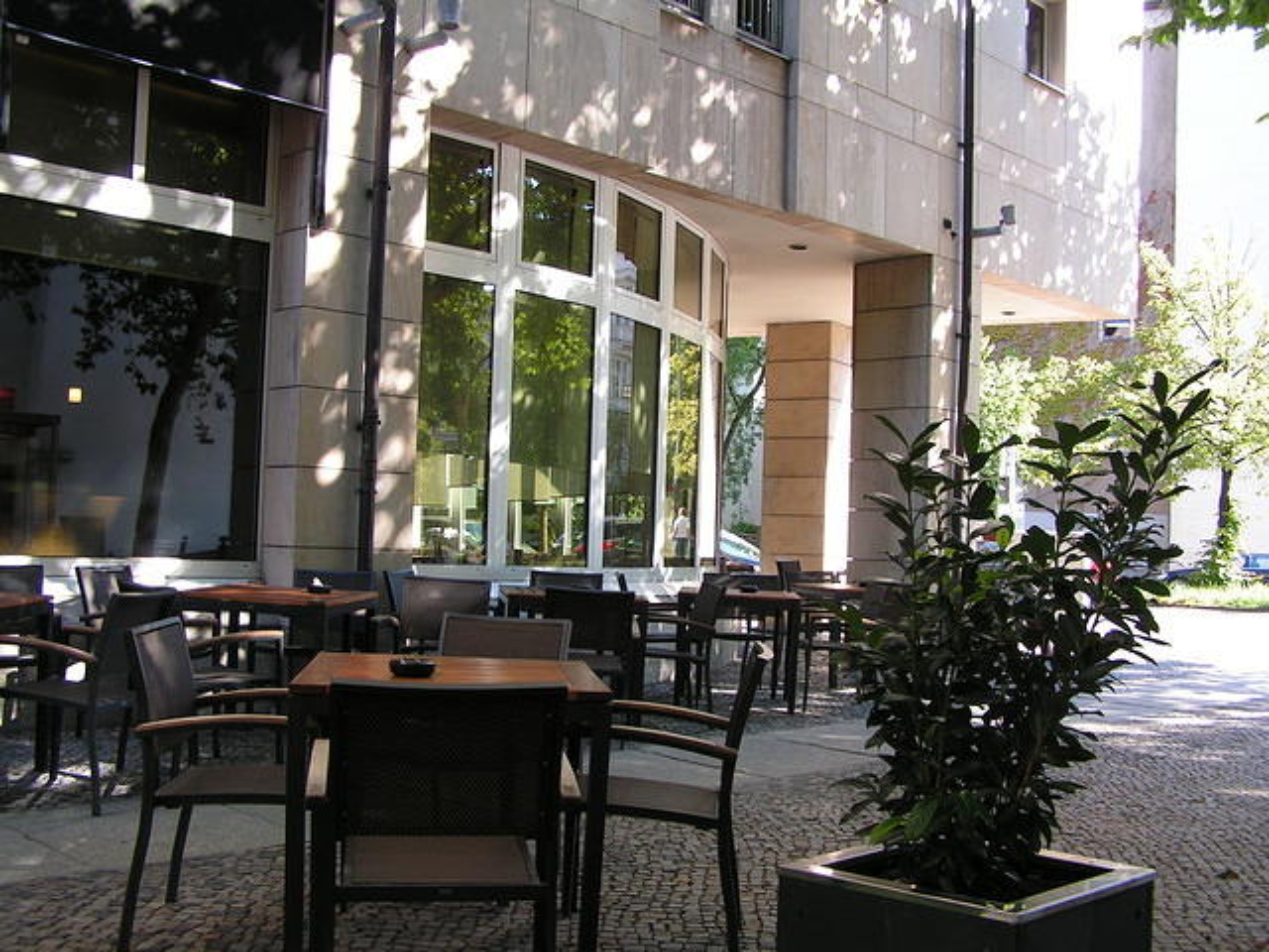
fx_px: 1393
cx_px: 634
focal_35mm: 38
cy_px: 476
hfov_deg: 49.0
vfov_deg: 37.7
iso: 50
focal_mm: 6.3
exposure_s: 1/50
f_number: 4
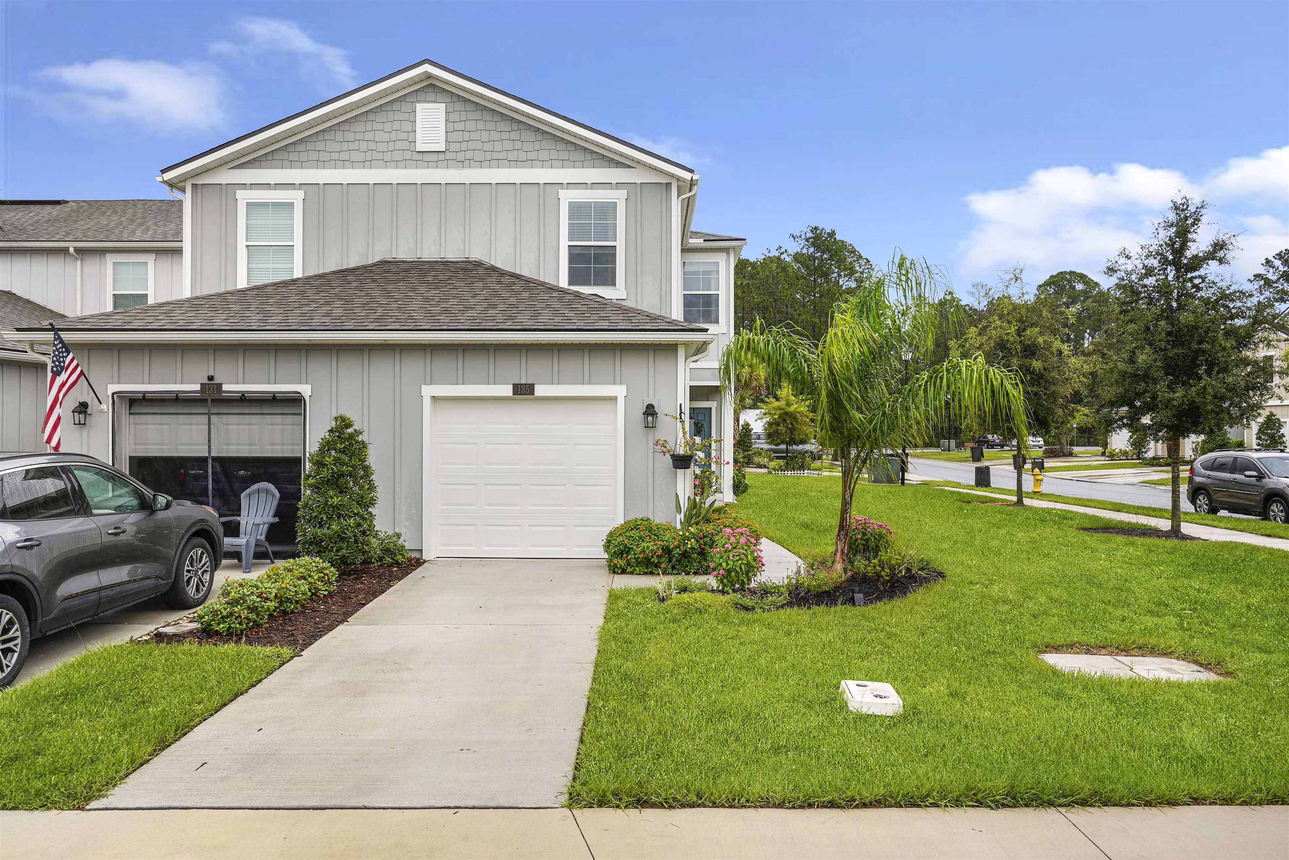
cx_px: 644
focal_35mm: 24
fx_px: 860
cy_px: 430
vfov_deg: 53.2
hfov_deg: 73.7
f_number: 8
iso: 100
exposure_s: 1/30
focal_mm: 24
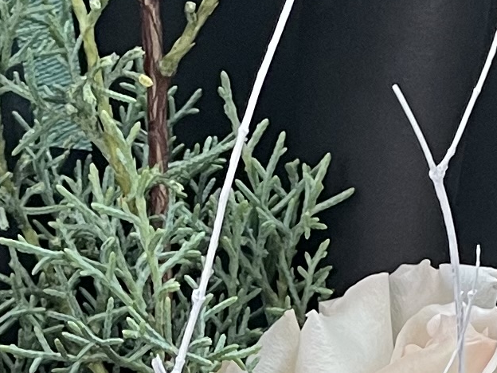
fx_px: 2412
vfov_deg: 8.6
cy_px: 569
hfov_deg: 11.7
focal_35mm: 168
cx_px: 120
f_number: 1.6
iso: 125
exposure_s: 1/78
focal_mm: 4.2
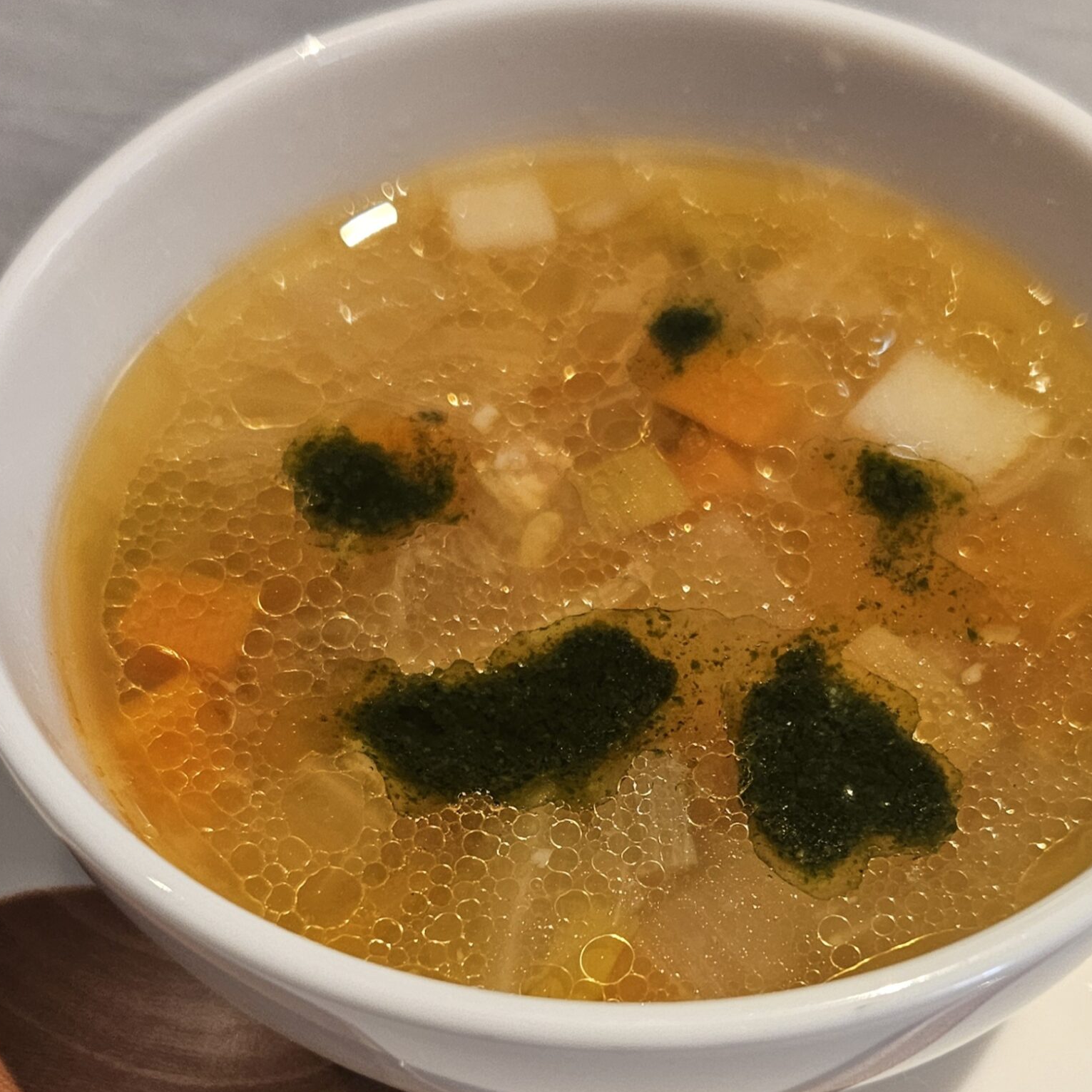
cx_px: 640
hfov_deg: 48.2
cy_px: 622
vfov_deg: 48.3
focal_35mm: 34
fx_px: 1213
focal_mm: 5.4
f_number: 1.8
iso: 160
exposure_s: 1/120
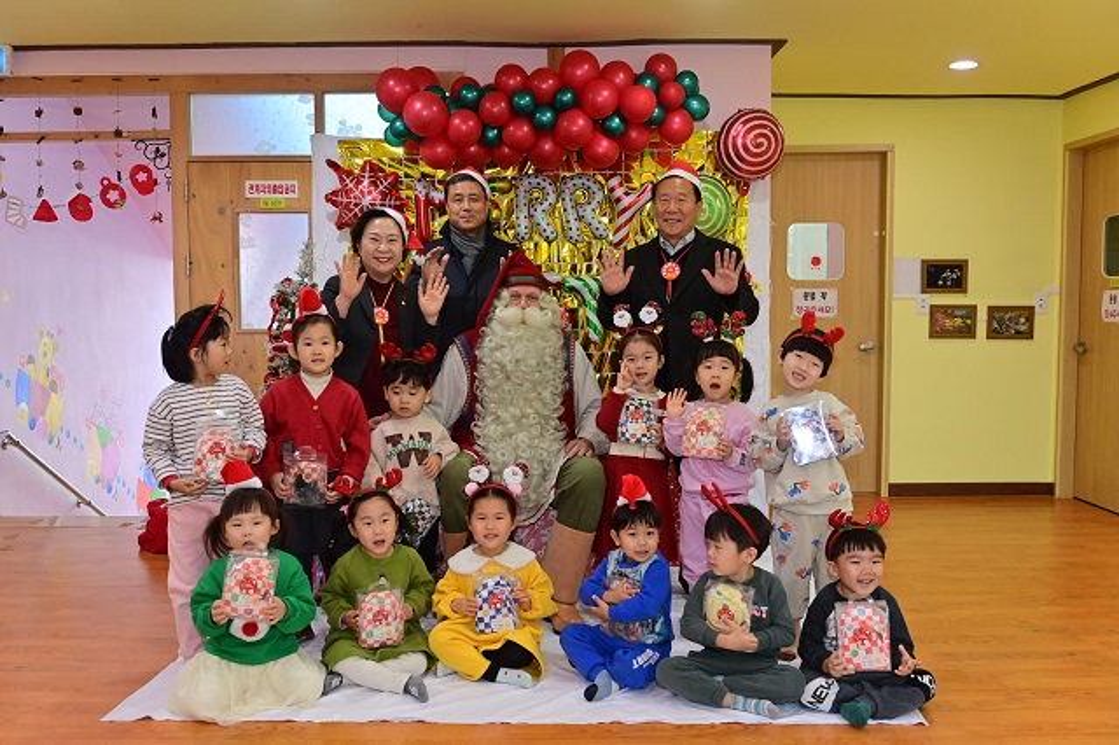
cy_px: 372
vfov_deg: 41.1
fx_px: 994
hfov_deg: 58.7
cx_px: 560
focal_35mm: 32
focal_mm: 32
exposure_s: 1/160
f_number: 4
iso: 2500
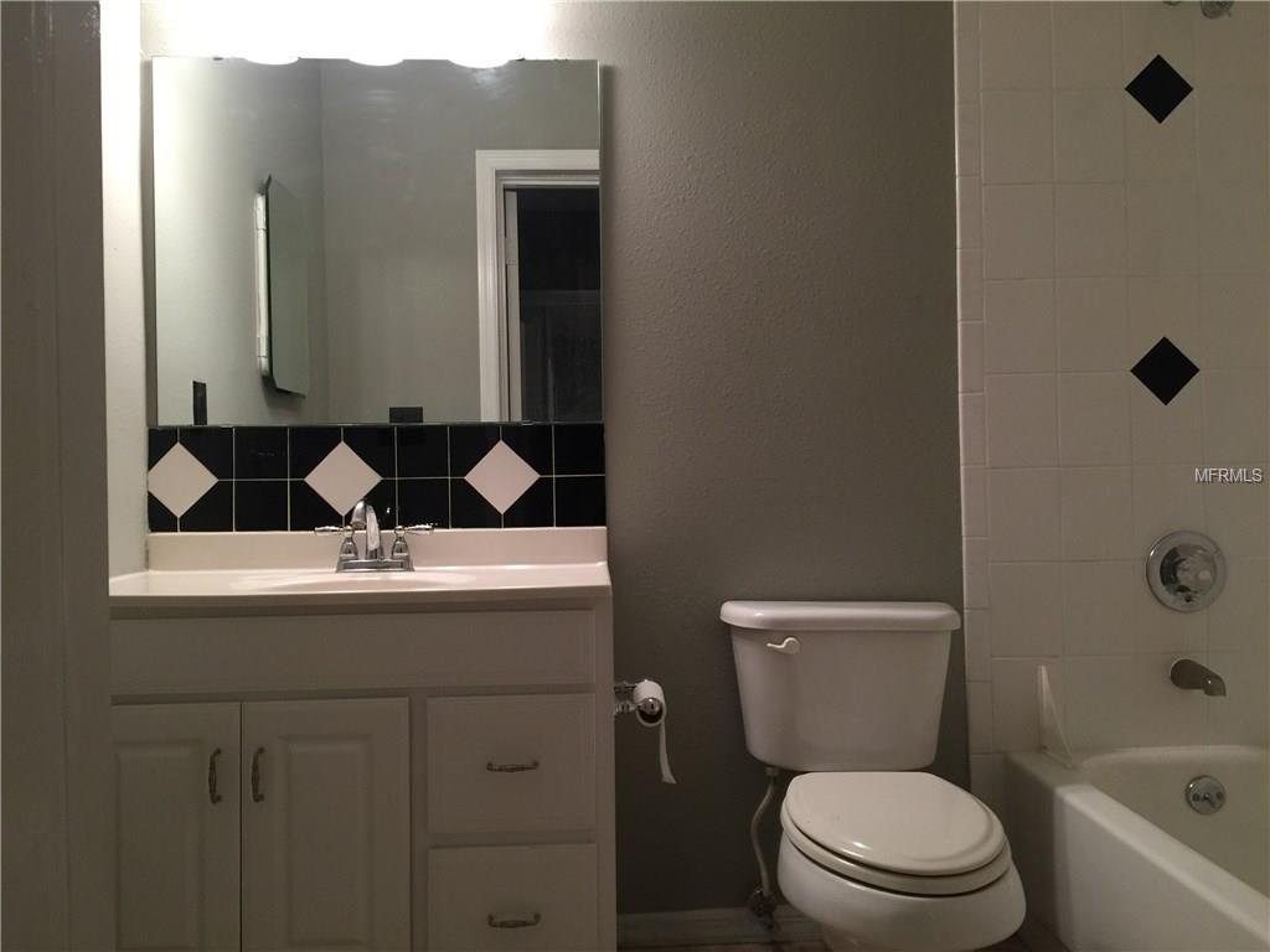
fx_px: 1064
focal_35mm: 29
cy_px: 476
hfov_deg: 61.7
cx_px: 635
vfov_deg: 48.2
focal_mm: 4.15
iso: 64
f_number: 2.2
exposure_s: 1/15
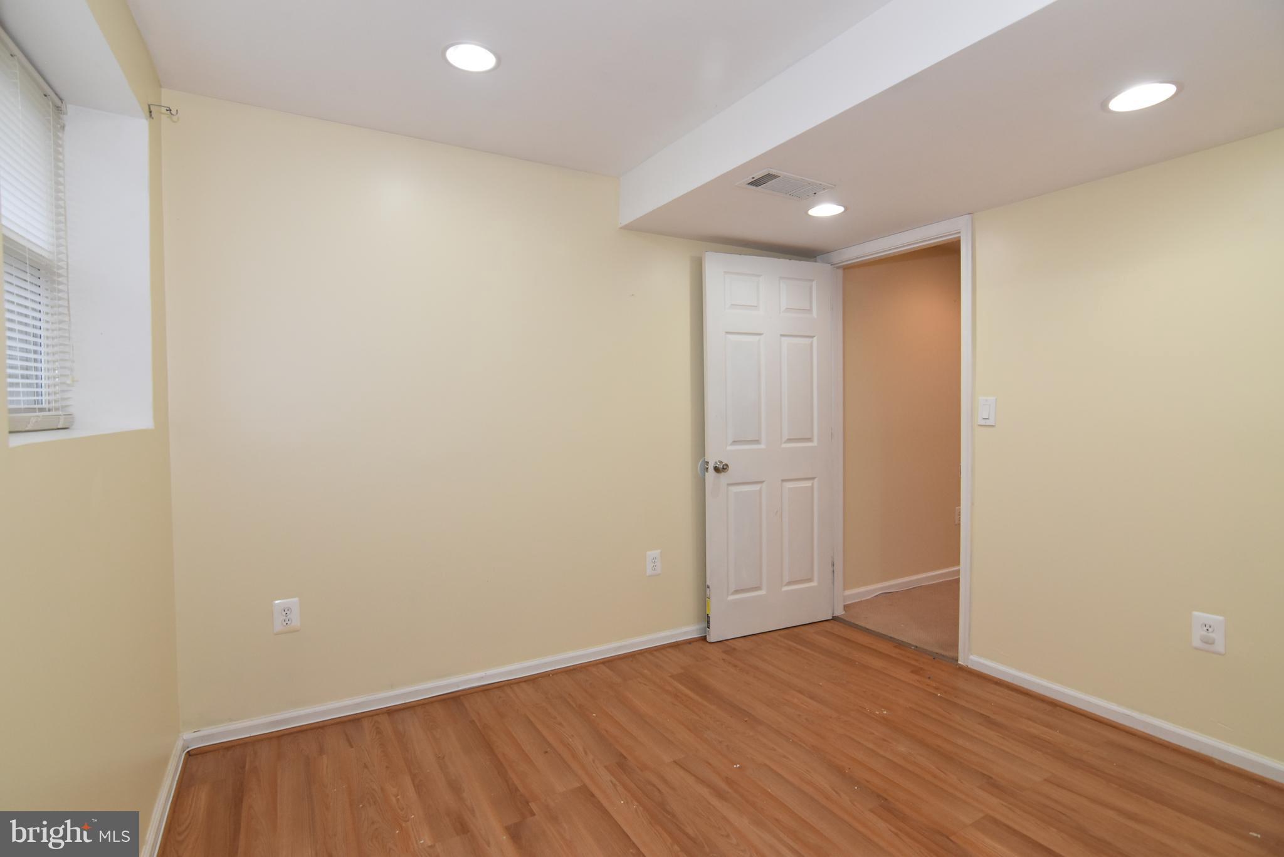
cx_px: 642
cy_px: 428
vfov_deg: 72.1
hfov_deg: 95.0
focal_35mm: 16
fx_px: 589
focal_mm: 11
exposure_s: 1/100
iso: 800
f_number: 5
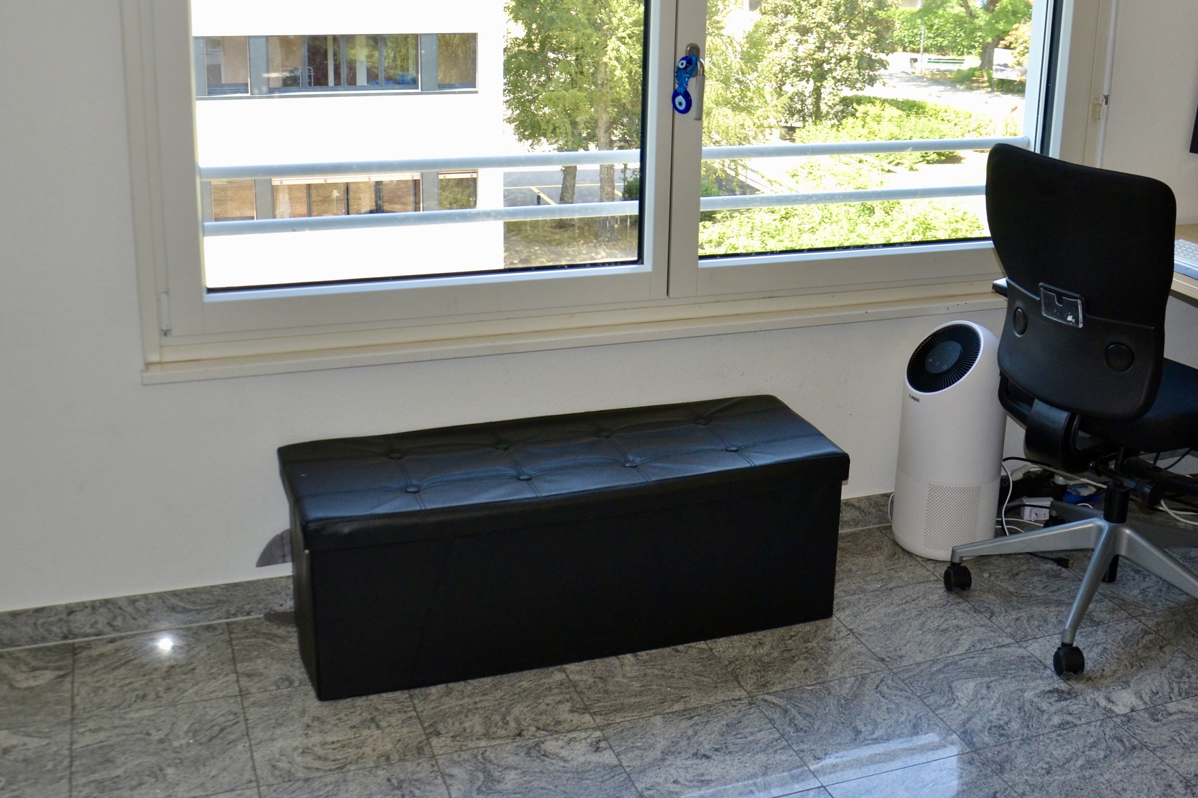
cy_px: 266
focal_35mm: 40
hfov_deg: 48.3
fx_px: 1331
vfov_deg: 33.1
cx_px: 681
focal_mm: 18
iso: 400
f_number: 3.5
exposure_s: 1/200
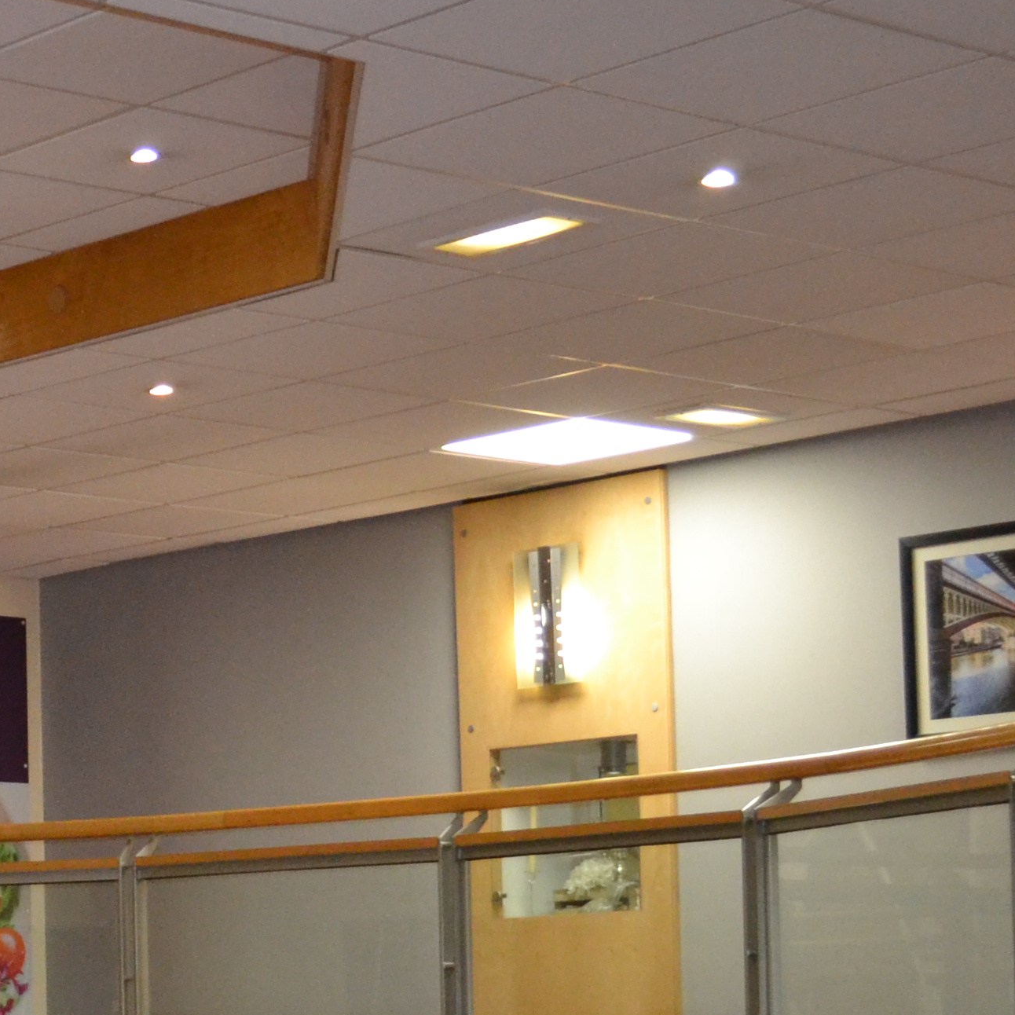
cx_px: -668
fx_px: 3317
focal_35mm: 100
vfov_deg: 17.2
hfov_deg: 15.5
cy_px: 907
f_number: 4
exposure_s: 1/60
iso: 1800
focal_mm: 22
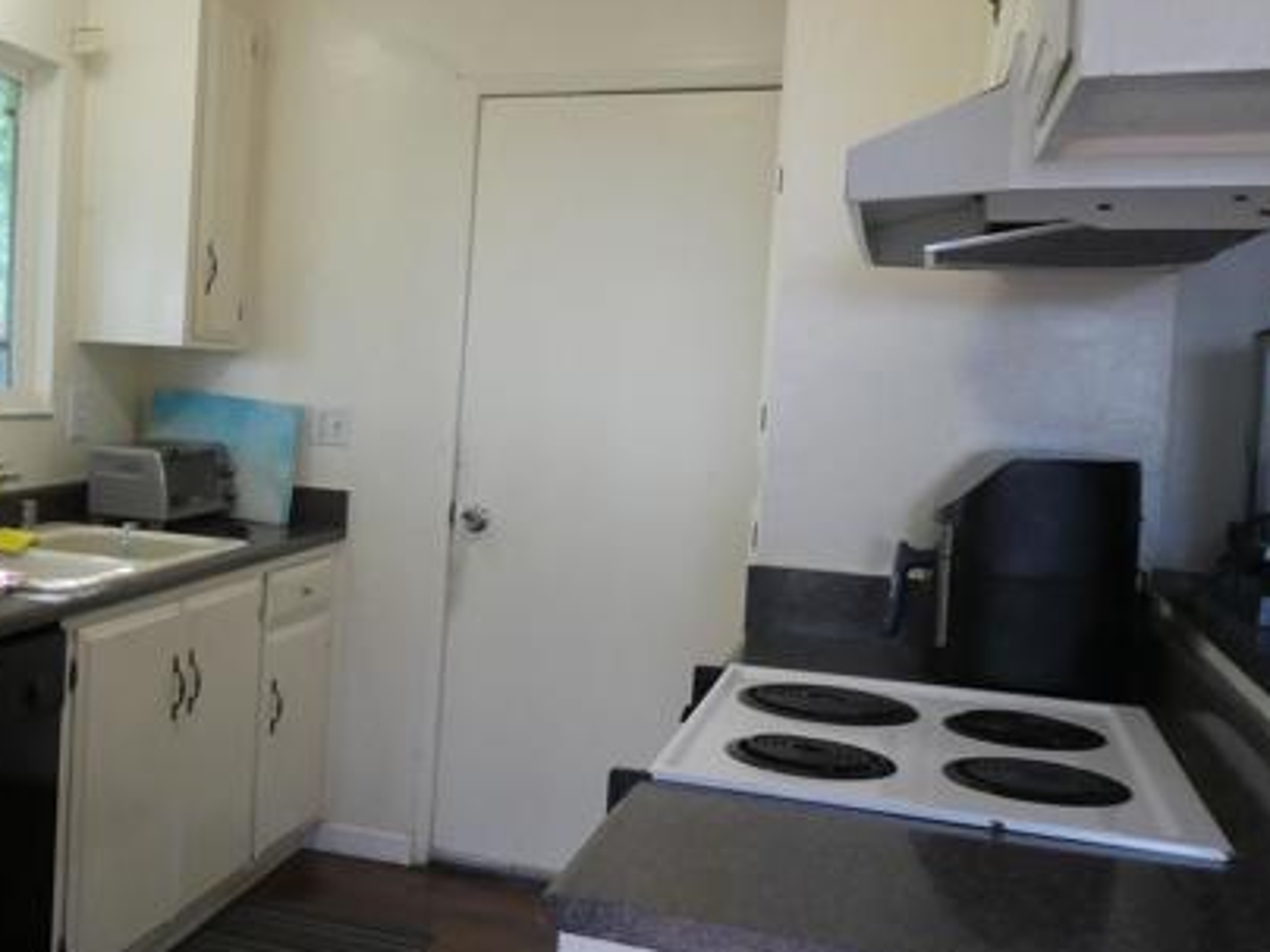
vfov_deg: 37.7
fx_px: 1394
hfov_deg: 47.0
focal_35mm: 38
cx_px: 305
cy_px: 471
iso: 320
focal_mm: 4.3
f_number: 3.3
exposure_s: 1/60
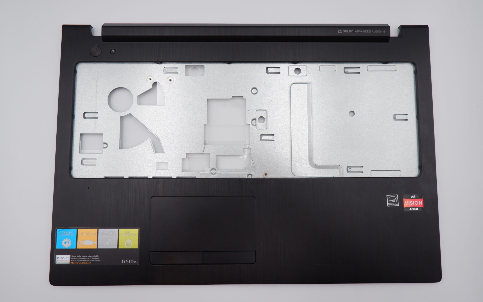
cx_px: 237
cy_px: 146
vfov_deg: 51.1
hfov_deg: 74.8
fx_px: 316
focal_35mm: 24
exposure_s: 1/400
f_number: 5.6
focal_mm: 15
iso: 800
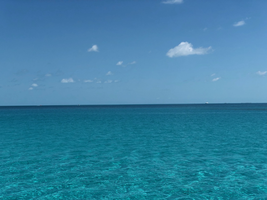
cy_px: 100
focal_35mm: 52
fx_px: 401
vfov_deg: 28.0
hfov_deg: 36.8
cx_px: 134
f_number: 2.4
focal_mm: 6
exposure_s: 1/2114
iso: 16
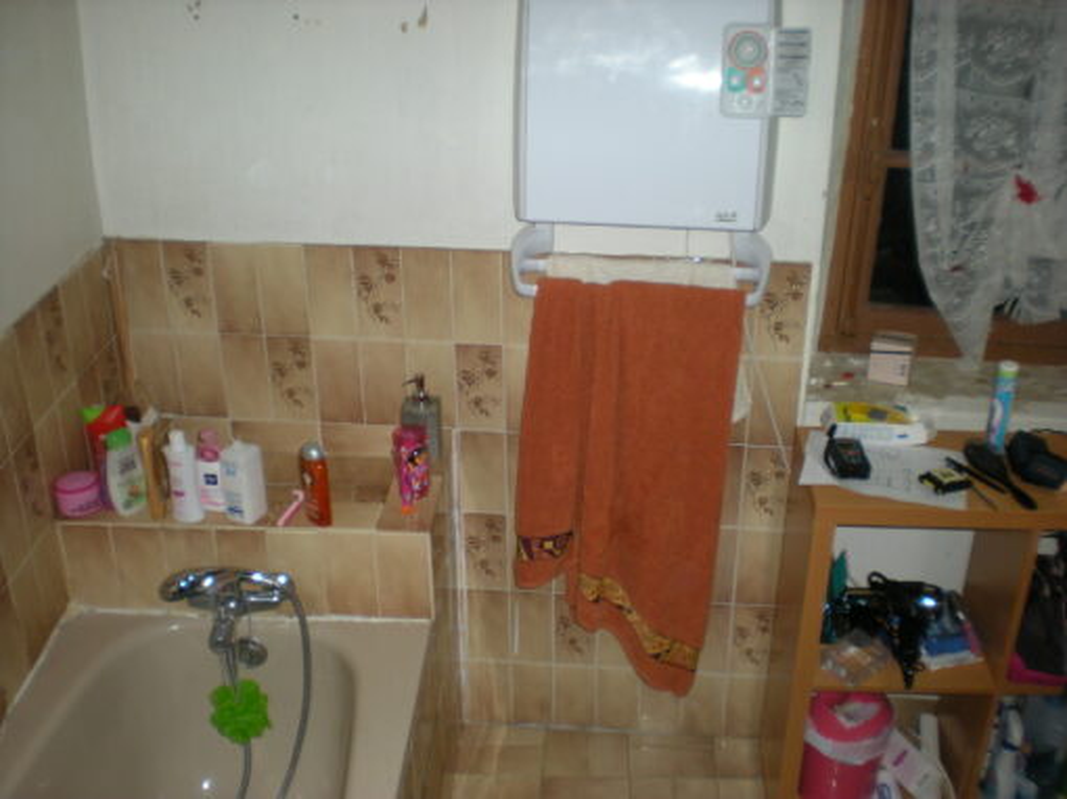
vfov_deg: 37.7
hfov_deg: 49.0
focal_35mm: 38
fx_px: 1171
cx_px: 534
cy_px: 400
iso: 112
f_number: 3.1
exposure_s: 1/60
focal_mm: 6.3
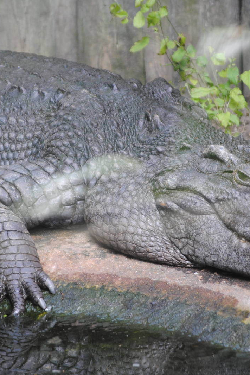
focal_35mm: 327
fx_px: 3402
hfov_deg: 4.2
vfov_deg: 6.3
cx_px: 114
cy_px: 188
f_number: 5
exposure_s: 1/100
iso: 400
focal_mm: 145
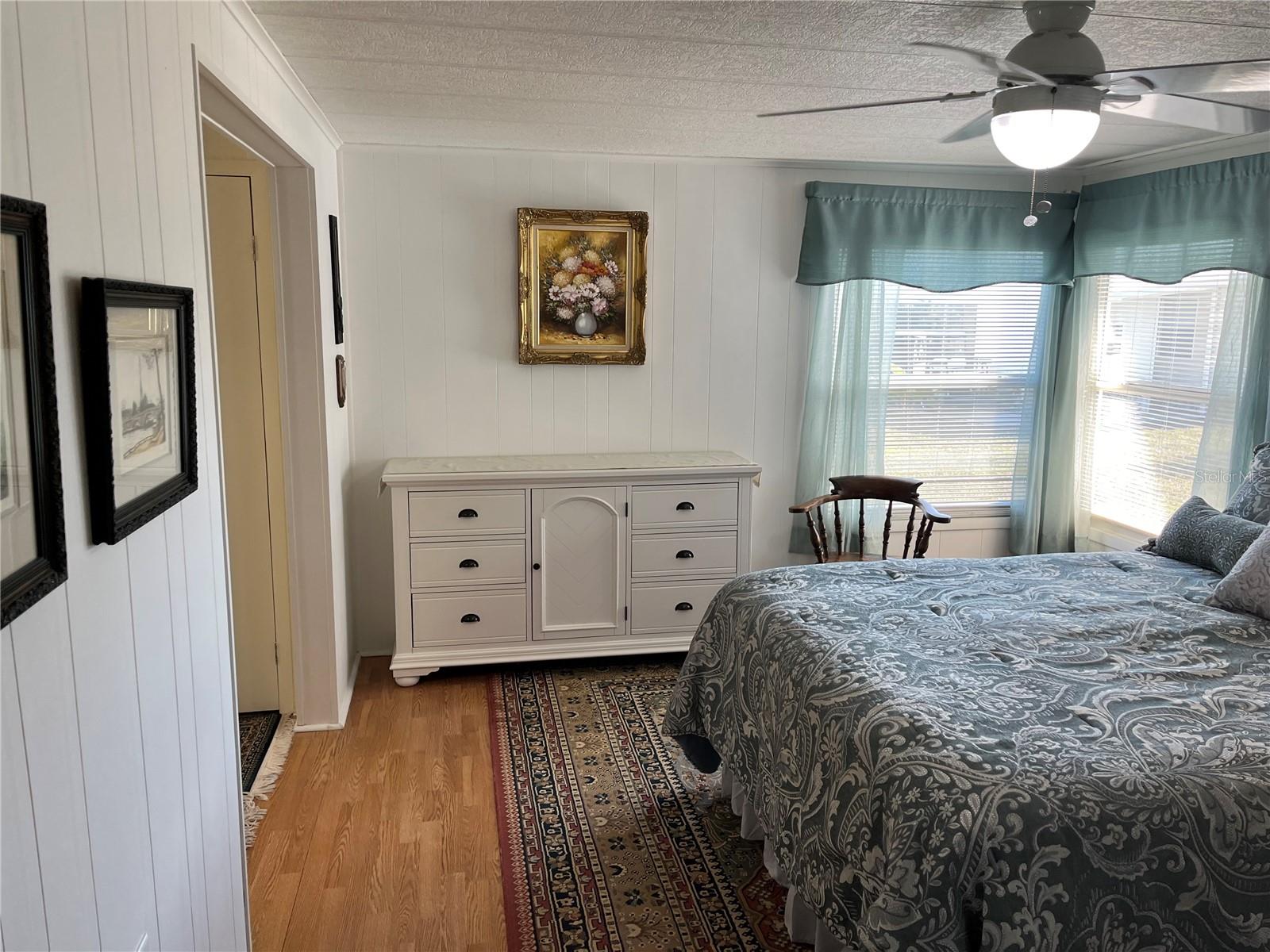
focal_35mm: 26
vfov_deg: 53.1
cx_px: 635
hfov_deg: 67.3
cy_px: 476
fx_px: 954
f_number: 1.6
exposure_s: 1/120
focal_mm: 5.1
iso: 64
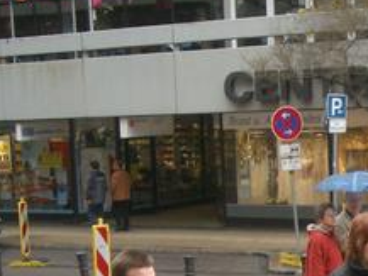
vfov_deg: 14.1
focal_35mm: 103
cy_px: 306
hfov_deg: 18.0
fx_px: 1096
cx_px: 454
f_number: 2.6
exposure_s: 1/80
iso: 100
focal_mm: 5.8
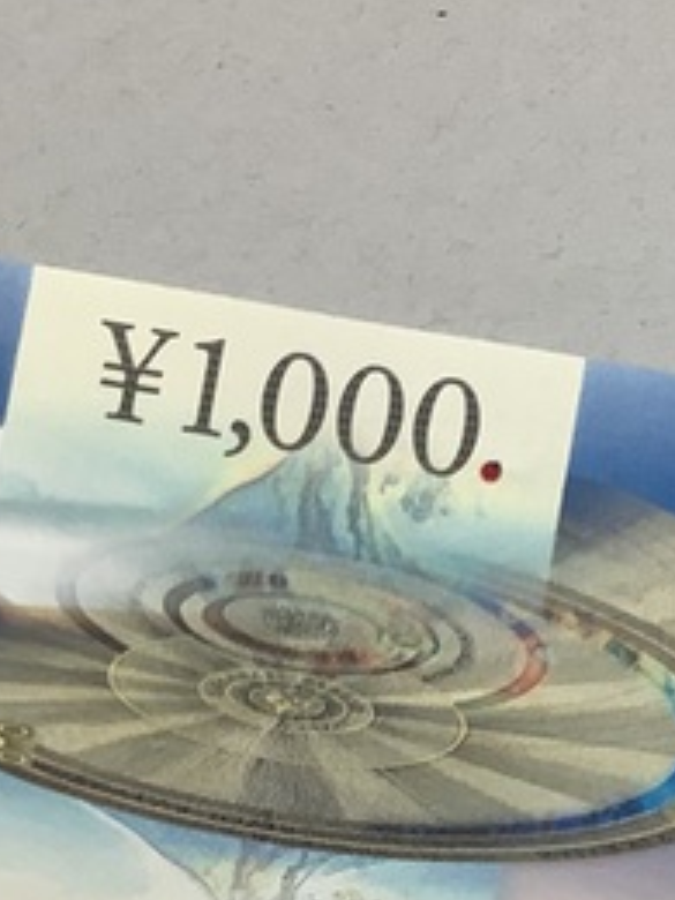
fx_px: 2236
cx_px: 325
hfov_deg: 17.2
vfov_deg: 22.1
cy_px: 848
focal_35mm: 86
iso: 50
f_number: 2.4
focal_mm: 3.3
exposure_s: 1/60
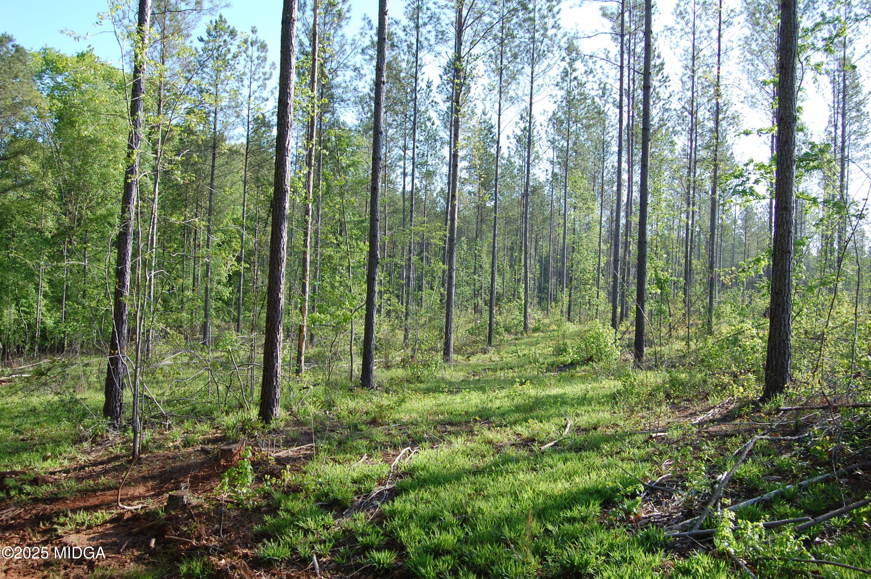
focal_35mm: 34
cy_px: 290
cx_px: 436
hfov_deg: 55.2
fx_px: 834
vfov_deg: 38.3
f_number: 7.1
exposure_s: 1/200
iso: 200
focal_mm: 23
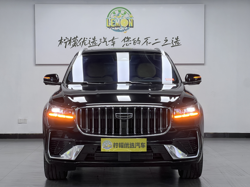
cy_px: 94
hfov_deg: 25.3
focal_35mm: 77
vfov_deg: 19.1
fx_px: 556
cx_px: 125
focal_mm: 9
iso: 400
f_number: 2.8
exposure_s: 1/100
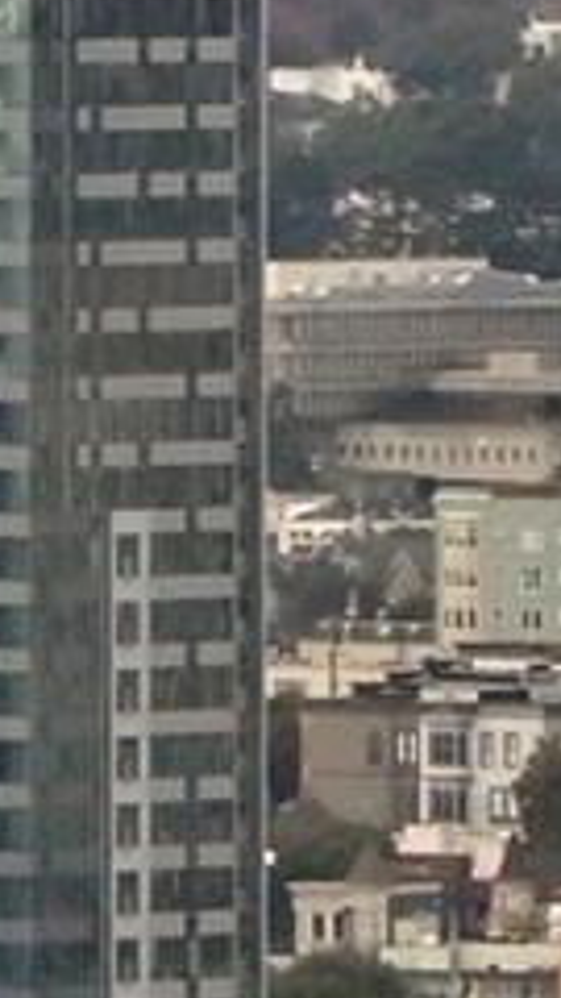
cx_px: -802
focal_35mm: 1516
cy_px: -1705
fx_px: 40091
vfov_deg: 1.4
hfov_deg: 0.8
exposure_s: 1/400
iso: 400
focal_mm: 155
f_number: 11
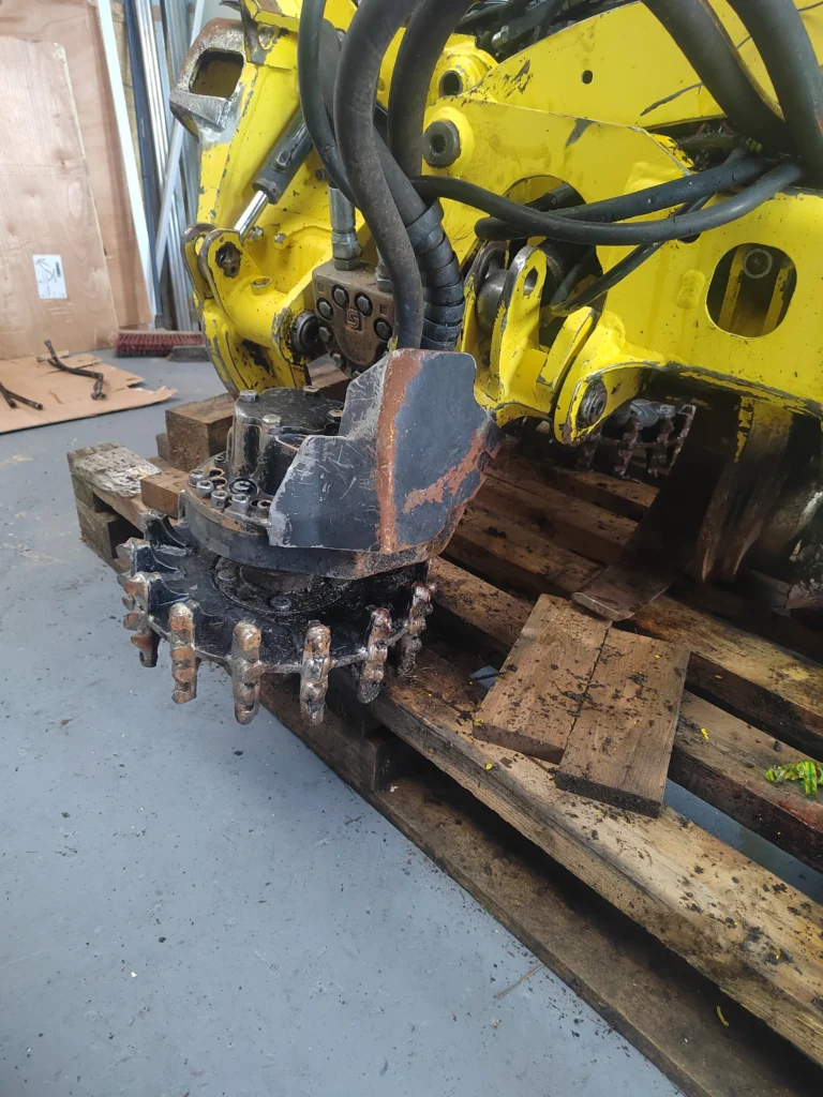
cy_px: 548
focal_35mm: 23
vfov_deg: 73.9
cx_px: 412
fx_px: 729
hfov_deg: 58.9
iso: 2053
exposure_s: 1/50
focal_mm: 5.52
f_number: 1.9
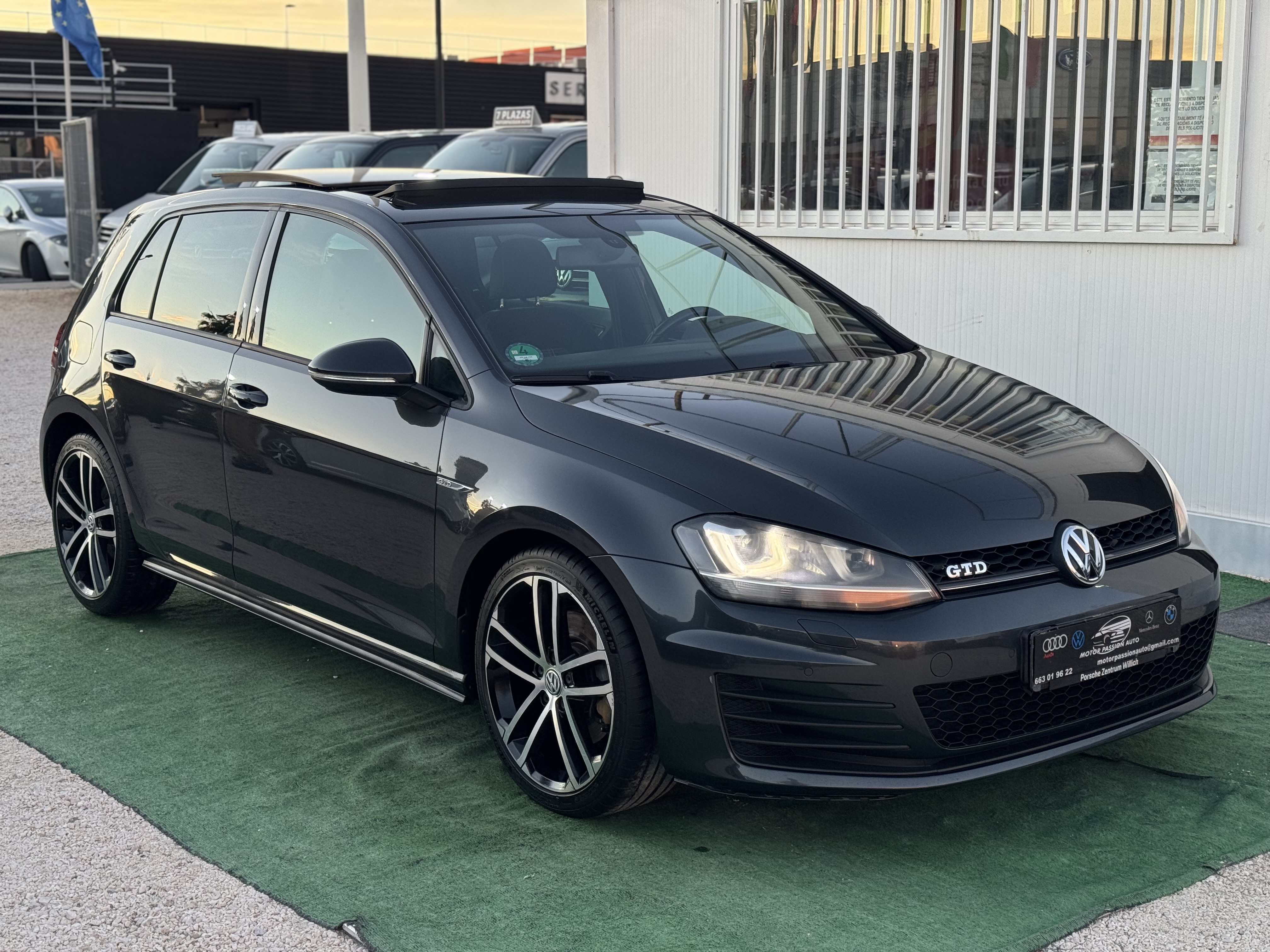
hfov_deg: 39.7
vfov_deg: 30.3
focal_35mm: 48
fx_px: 1761
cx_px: 635
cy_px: 476
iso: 64
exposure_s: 1/284
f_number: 1.78
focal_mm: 6.76
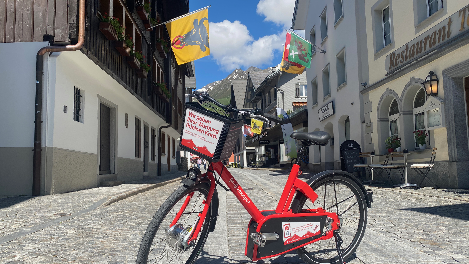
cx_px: 235
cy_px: 135
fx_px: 361
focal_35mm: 29
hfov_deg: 66.1
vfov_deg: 40.2
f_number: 1.8
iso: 32
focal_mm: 4.25
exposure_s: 1/2625
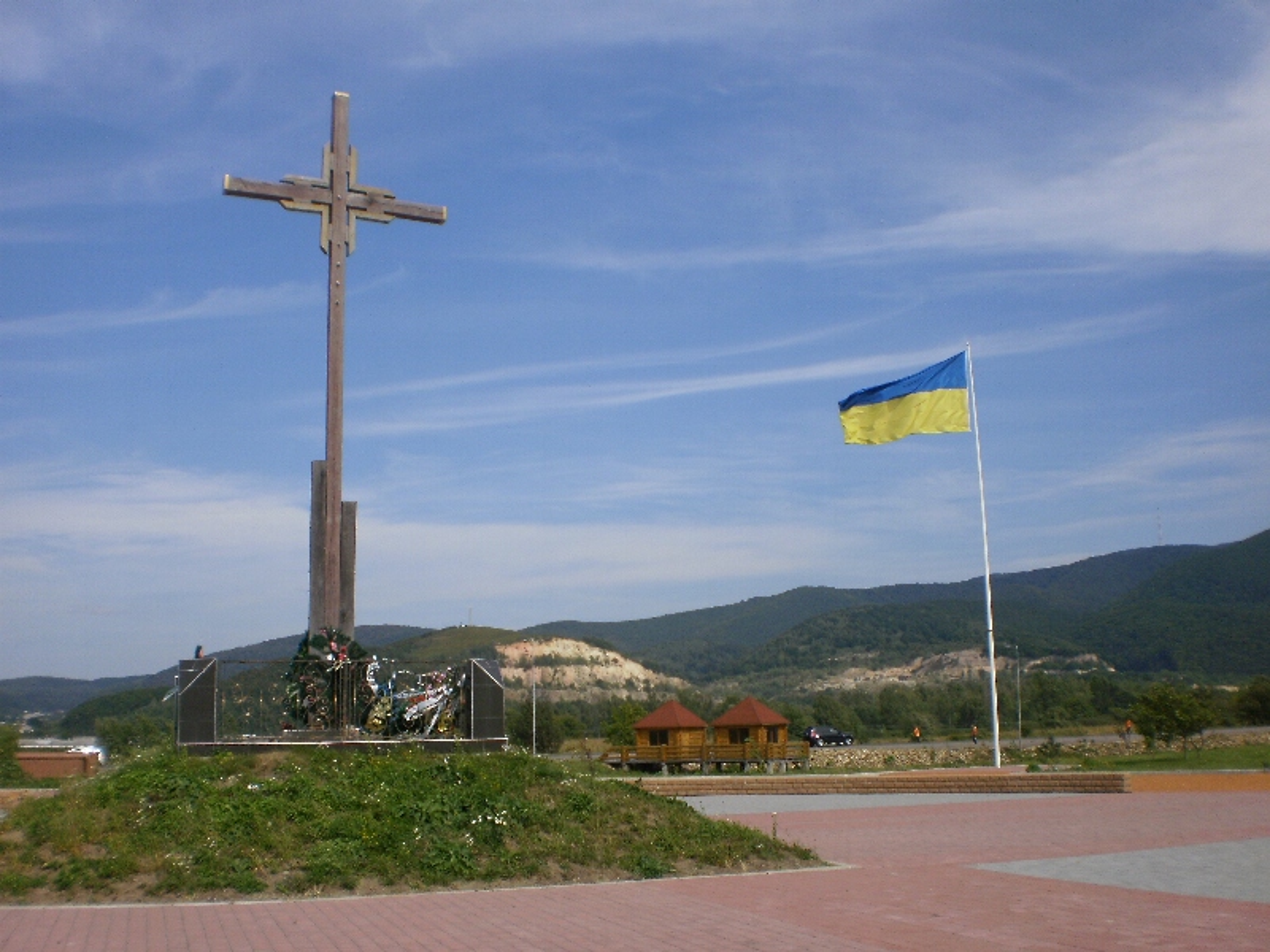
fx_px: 1394
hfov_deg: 49.0
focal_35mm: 38
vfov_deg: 37.7
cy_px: 476
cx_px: 635
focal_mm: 6.3
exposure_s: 1/800
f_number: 4.6
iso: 100
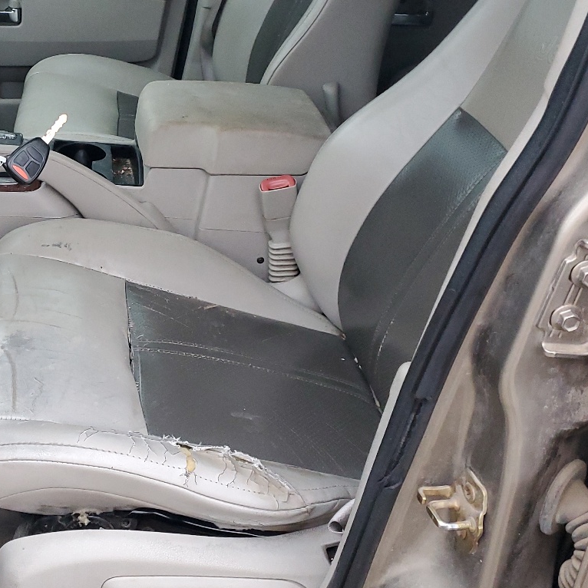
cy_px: 227
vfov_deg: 35.2
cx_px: 79
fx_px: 922
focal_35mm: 48
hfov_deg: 33.8
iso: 291
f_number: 1.5
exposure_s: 1/60.2
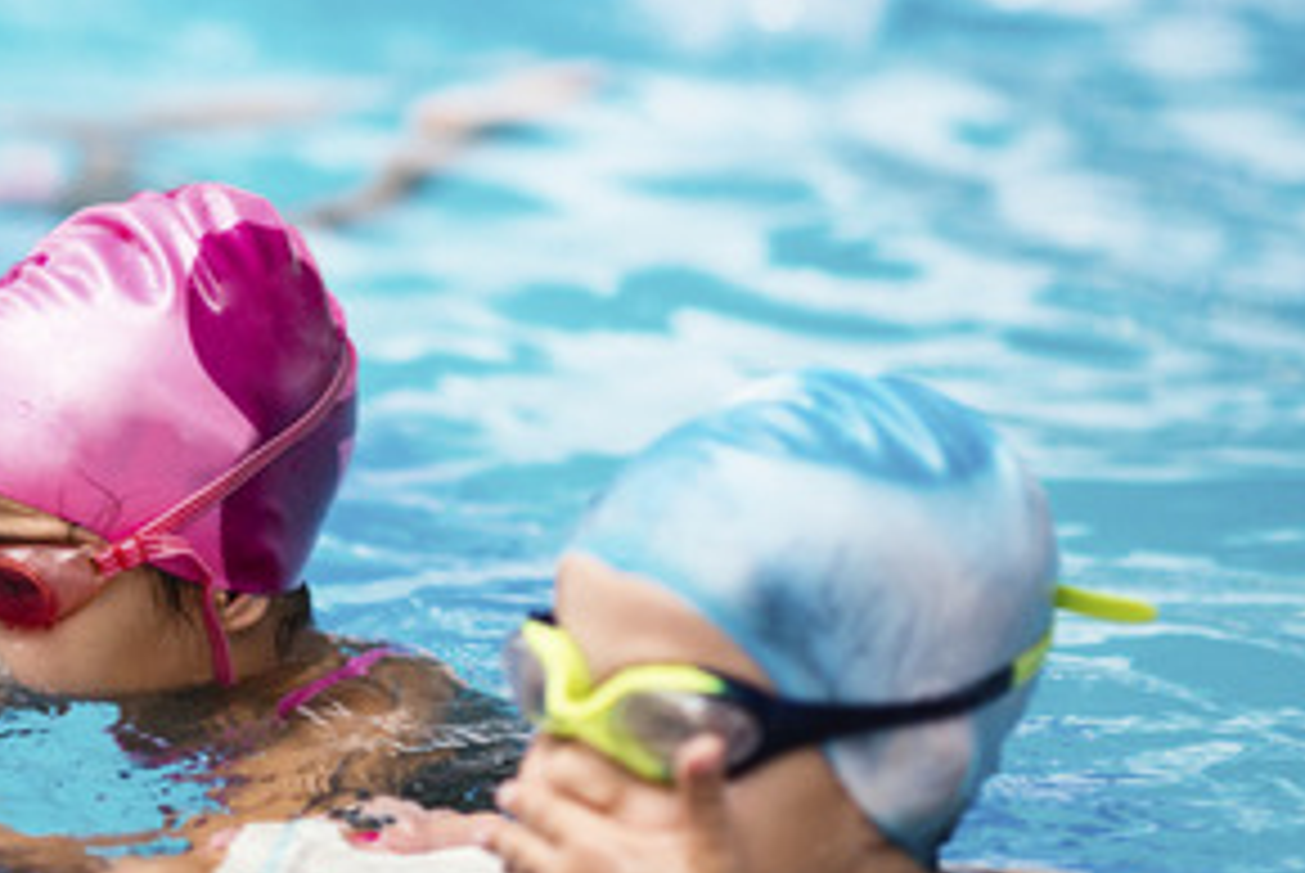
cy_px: 358
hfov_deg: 11.6
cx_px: 68
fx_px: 6386
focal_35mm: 176
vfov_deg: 7.8
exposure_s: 1/160
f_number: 2
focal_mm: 85
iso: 640
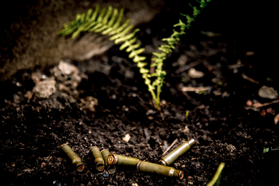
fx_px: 543
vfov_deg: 19.5
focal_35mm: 70
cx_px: 140
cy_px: 93
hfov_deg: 28.8
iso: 800
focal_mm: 70
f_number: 4.5
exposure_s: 1/60
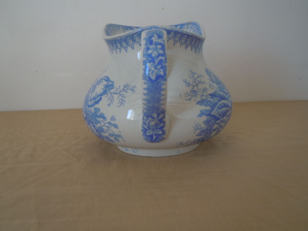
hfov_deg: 60.0
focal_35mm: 30
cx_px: 154
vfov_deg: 46.8
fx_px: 267
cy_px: 116
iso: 160
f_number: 3.5
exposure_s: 1/60
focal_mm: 5.4
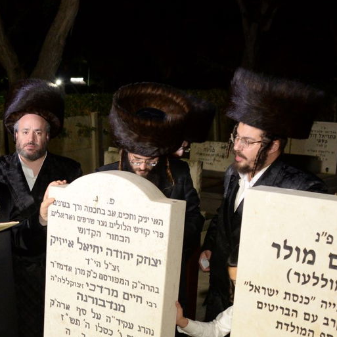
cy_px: 289
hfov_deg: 24.8
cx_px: -26
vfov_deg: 25.8
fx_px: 716
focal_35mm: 65
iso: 2500
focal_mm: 28
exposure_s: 1/60
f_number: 4.5
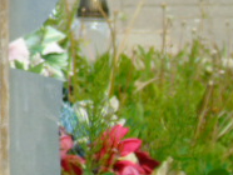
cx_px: -86
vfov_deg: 3.5
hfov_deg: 4.6
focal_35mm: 426
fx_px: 2871
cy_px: -71
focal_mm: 22
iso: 80
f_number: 4.6
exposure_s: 1/500
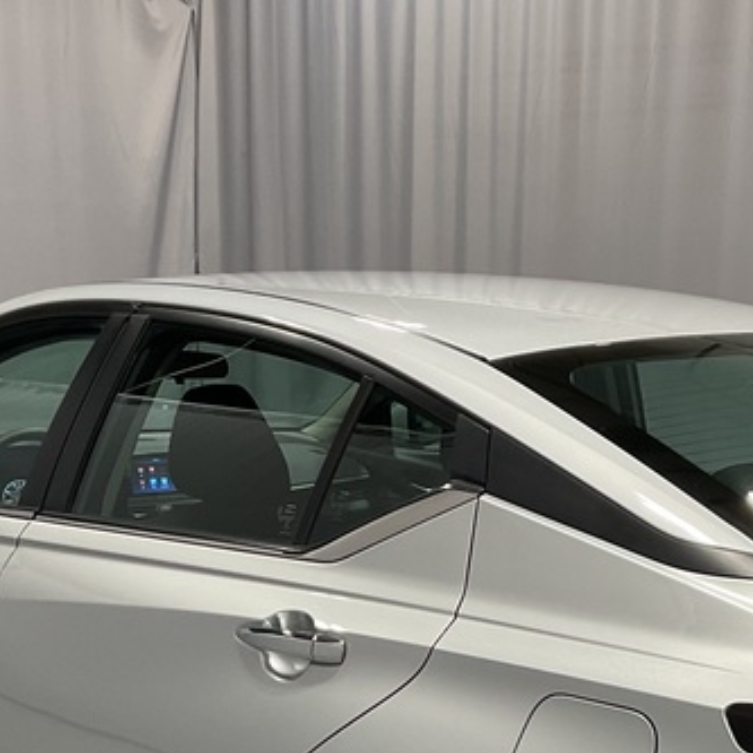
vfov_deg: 22.4
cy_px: 767
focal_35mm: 74
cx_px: 500
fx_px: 1821
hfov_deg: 23.3
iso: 40
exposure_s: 1/60
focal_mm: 3
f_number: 1.8
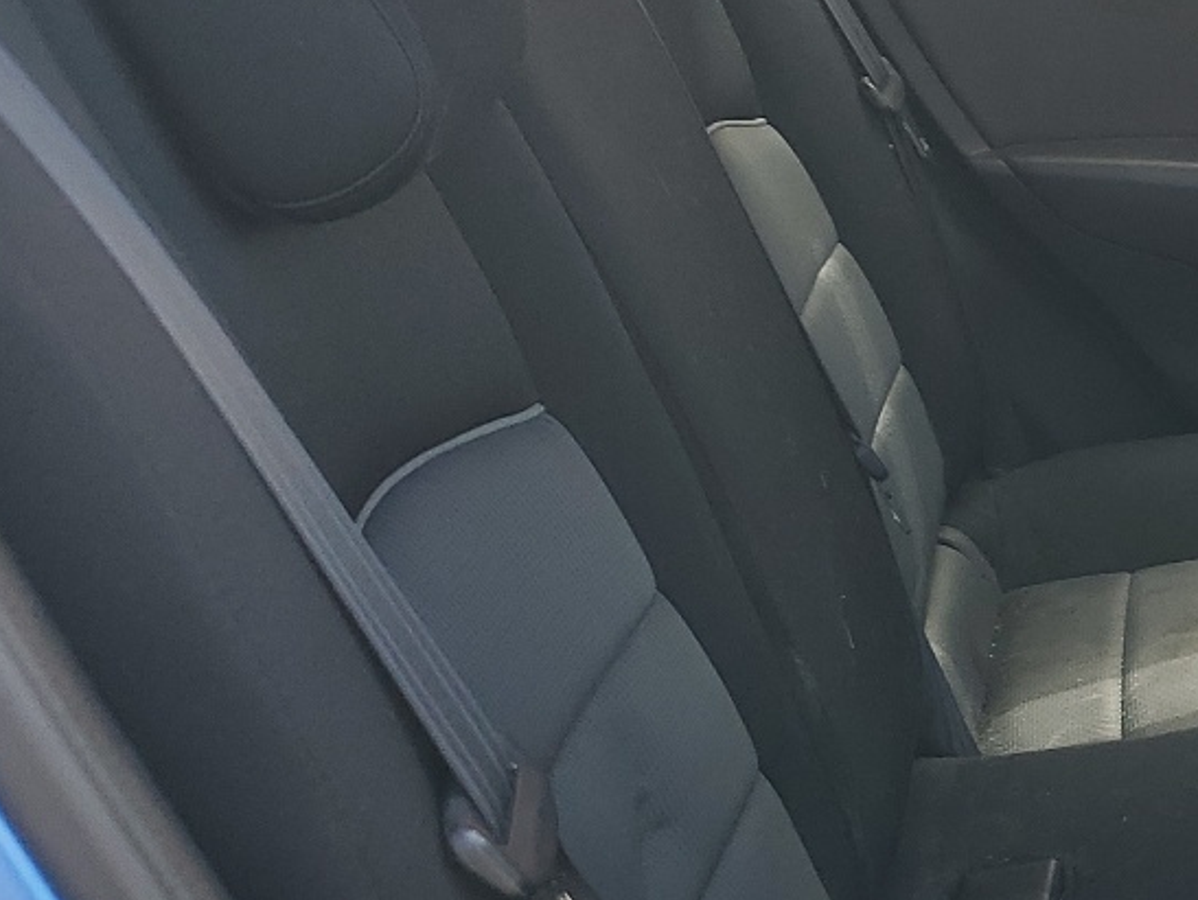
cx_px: 1588
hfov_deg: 22.7
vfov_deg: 19.4
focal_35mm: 76
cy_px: 412
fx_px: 2632
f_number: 1.5
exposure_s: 1/156
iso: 50
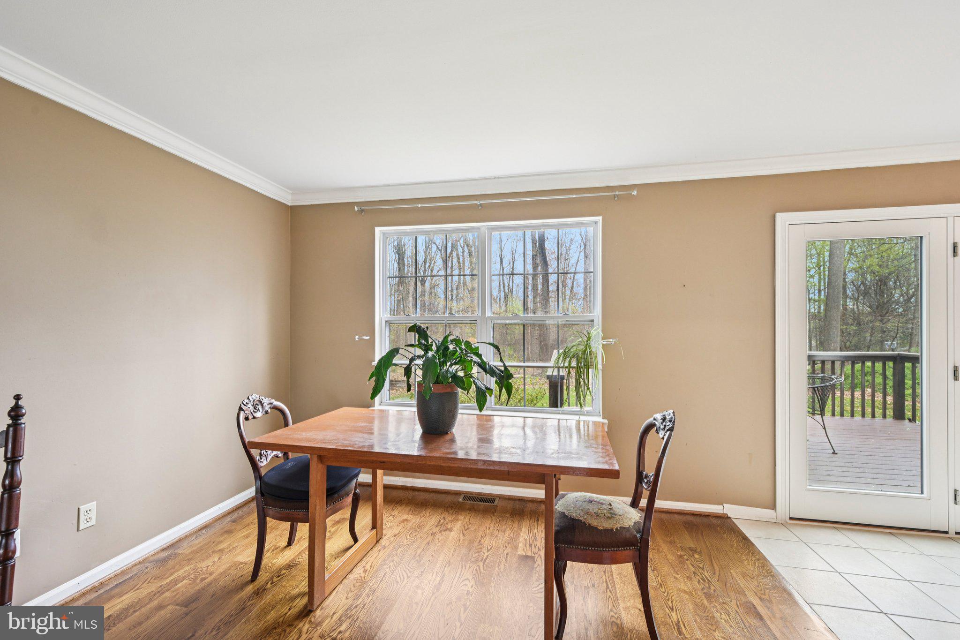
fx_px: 400
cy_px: 320
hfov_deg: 100.4
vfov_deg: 77.3
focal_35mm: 15
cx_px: 480
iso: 400
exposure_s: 1/13
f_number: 8
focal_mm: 15
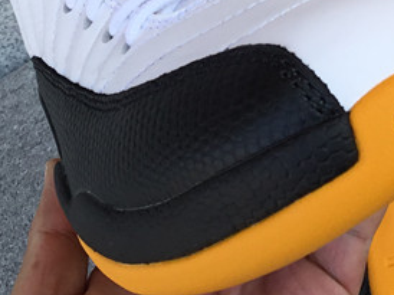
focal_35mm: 102
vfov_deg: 14.3
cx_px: 141
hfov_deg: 19.2
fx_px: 1160
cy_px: -1
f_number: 2.4
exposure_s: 1/342
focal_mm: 3.3
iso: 25
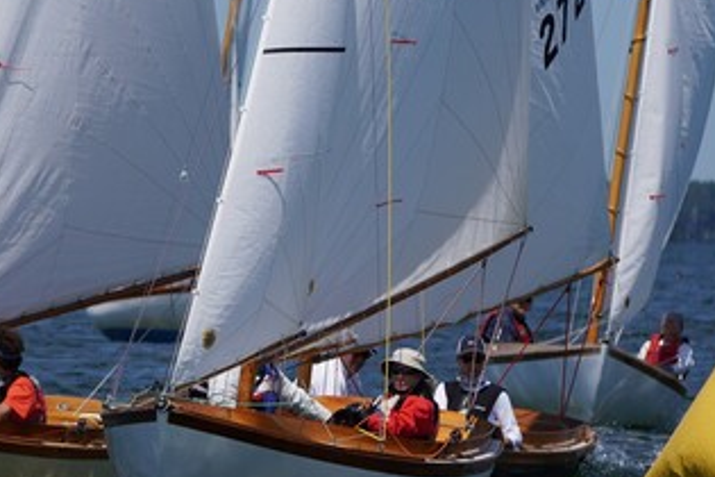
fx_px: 11340
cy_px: 26
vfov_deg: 2.4
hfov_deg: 3.6
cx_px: 57
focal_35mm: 571
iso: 125
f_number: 5
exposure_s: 1/1600
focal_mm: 150
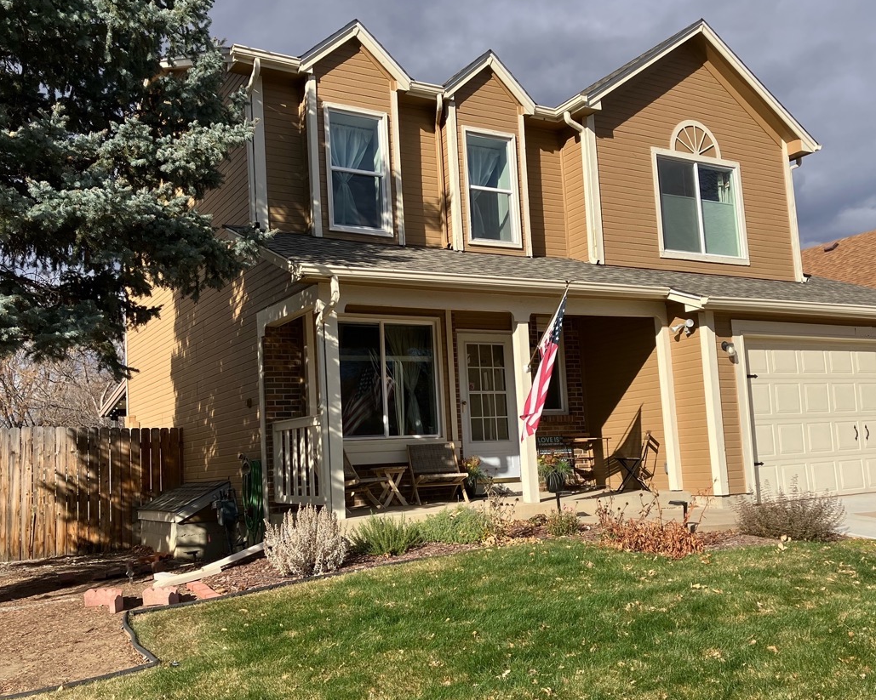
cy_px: 373
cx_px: 432
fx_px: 881
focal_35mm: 34
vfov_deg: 43.3
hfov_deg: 52.8
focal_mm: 3.99
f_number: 1.8
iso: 32
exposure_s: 1/2114
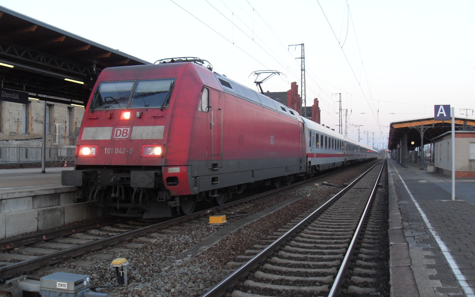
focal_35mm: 37
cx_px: 239
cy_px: 142
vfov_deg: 34.4
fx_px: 479
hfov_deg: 52.8
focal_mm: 6.3
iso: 100
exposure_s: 1/45
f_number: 2.8
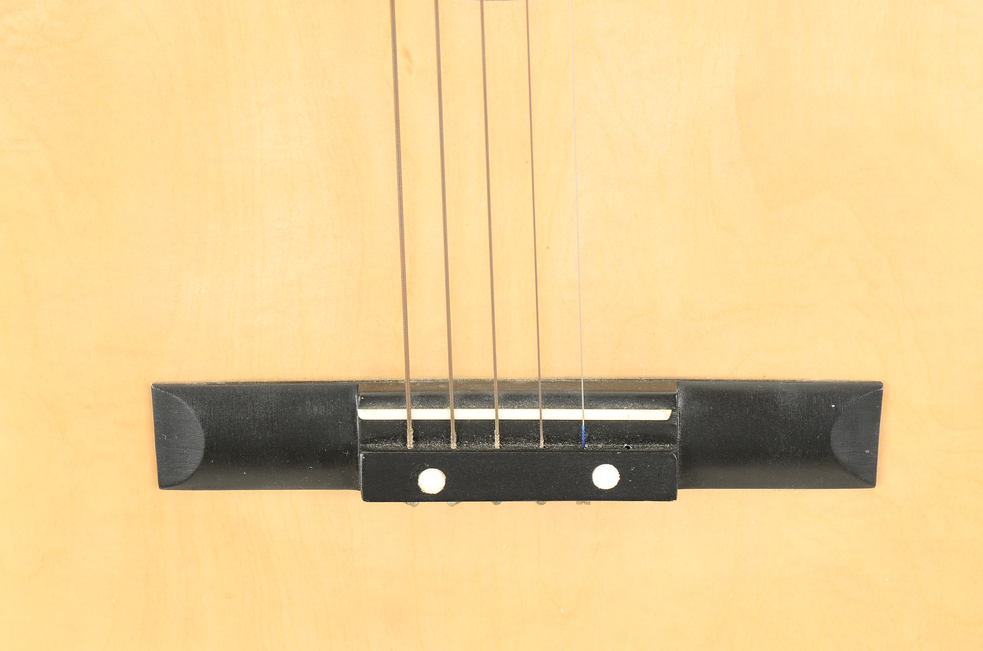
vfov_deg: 16.5
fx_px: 2248
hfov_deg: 24.7
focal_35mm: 82
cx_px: 492
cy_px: 326
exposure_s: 1/80
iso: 320
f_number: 10
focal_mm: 55
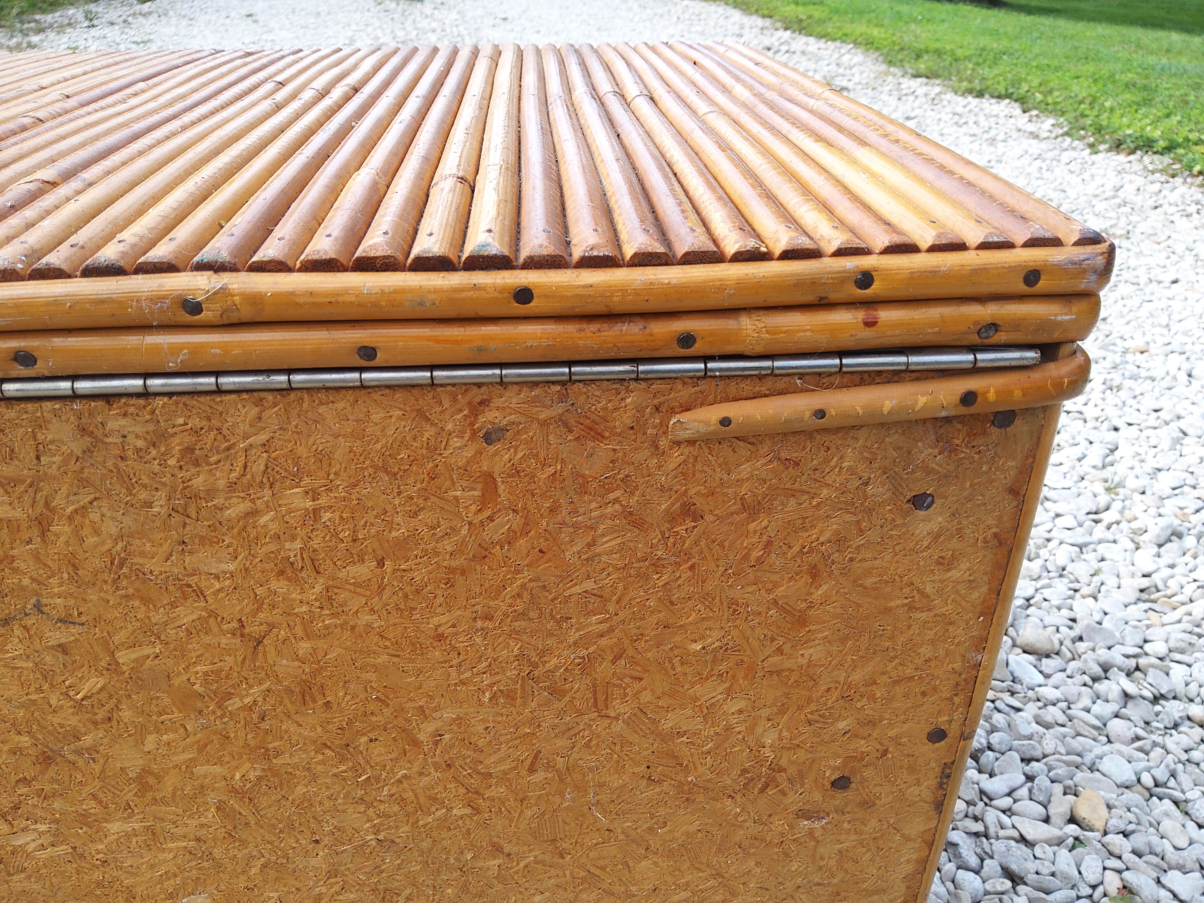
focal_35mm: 26
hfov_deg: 67.3
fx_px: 904
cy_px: 452
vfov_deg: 53.1
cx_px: 602
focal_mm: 3.08
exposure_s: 1/305
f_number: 2
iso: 40
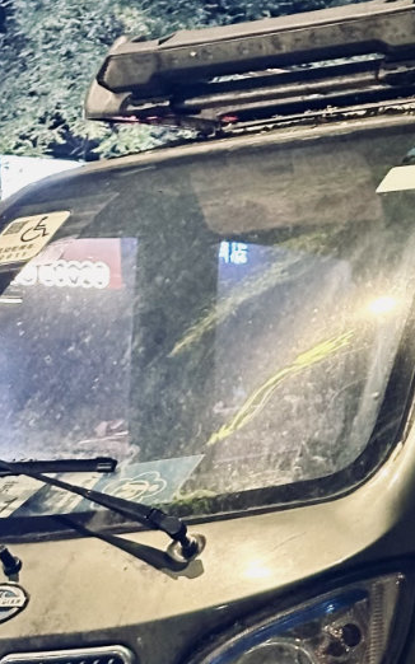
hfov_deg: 8.4
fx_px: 2825
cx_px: 406
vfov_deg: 13.2
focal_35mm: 156
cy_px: 705
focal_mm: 6.9
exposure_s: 1/25
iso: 640
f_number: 1.8
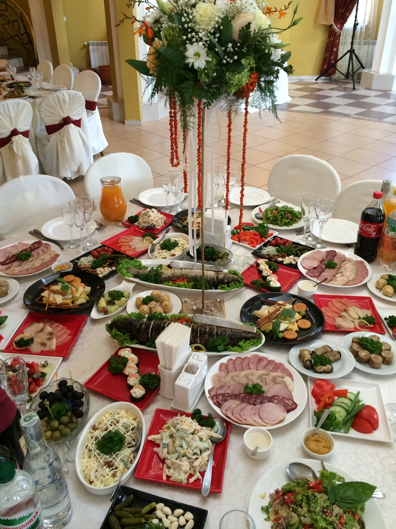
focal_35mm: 30
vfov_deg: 60.0
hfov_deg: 46.8
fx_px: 458
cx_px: 198
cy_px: 264
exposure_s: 1/30
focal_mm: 4.12
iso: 160
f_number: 2.2
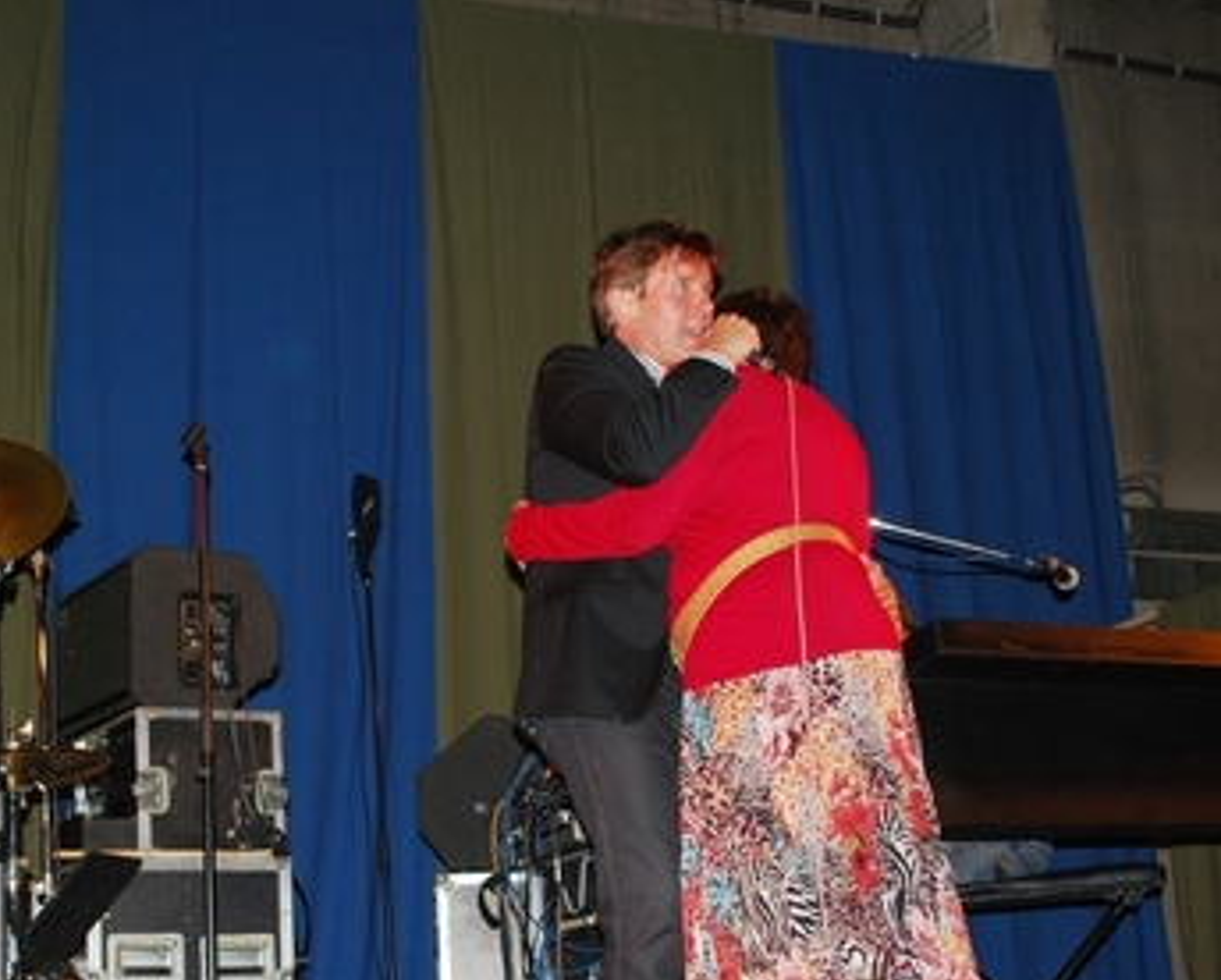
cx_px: 532
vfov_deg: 28.0
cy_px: 623
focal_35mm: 54
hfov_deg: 34.7
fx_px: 1954
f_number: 4
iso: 220
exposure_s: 1/60
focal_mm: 22
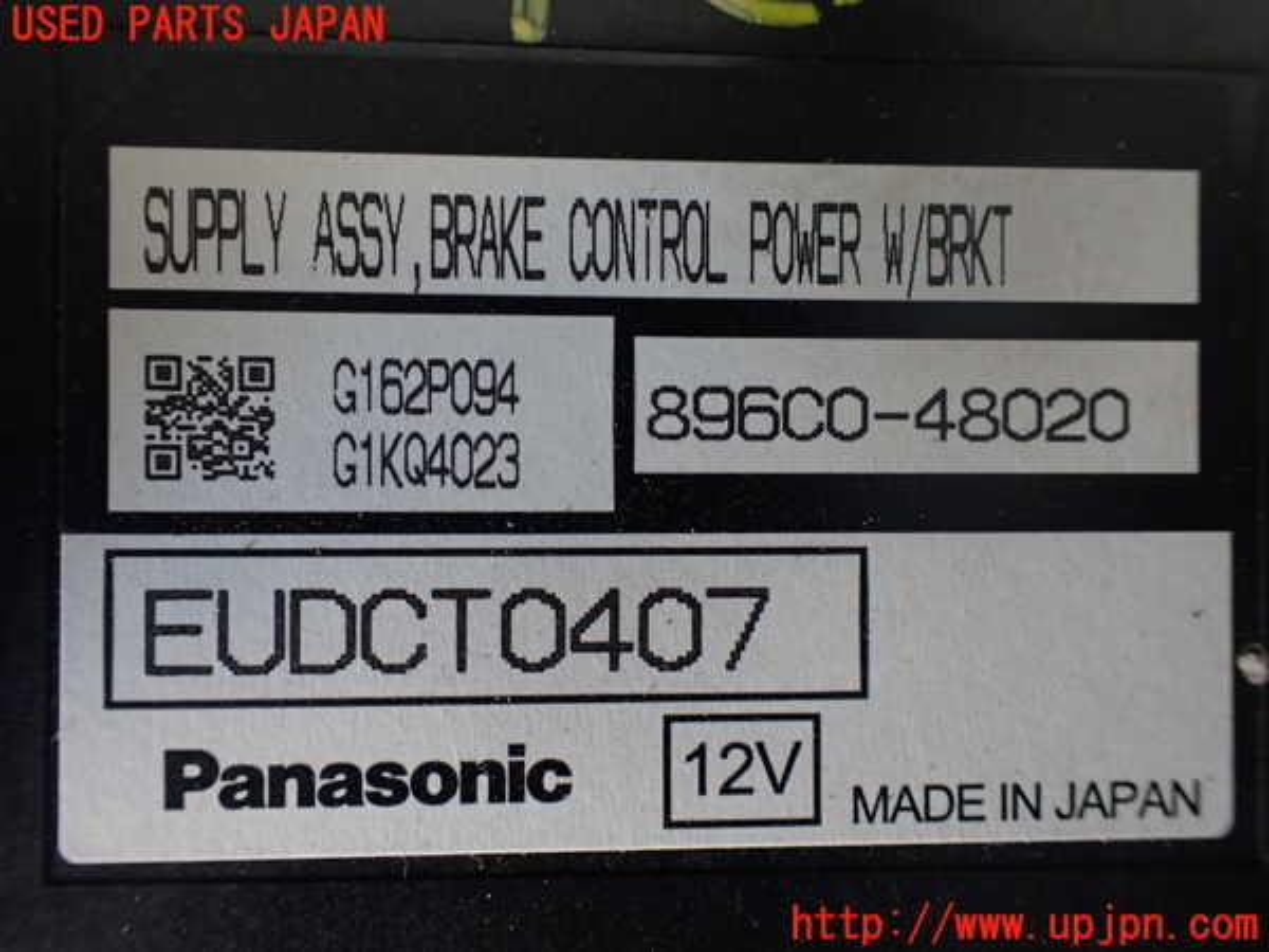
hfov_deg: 60.0
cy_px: 476
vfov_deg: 46.8
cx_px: 634
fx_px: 1100
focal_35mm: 30
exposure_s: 1/125
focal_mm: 5.4
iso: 250
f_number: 2.3
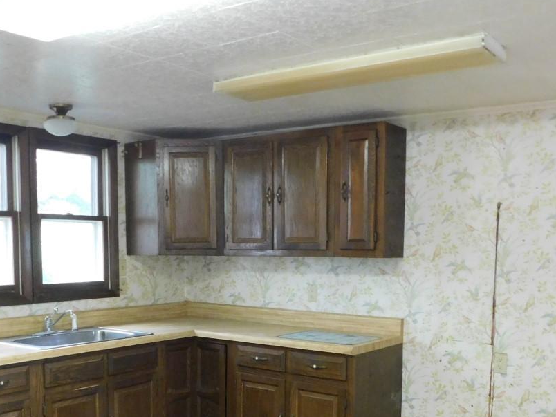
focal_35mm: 43
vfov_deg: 33.0
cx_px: 225
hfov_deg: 43.6
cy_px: 311
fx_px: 691
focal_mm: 4.1
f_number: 3
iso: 400
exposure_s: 1/10
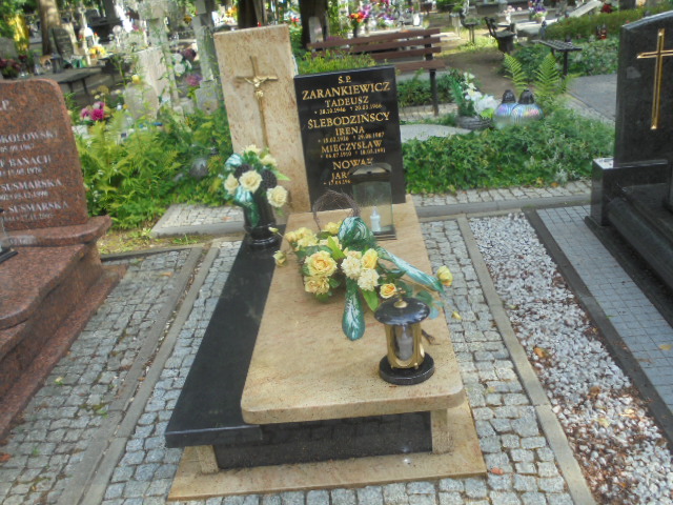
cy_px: 252
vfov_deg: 41.8
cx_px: 336
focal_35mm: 34
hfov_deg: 54.0
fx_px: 661
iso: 100
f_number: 4
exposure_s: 1/125
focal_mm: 6.1
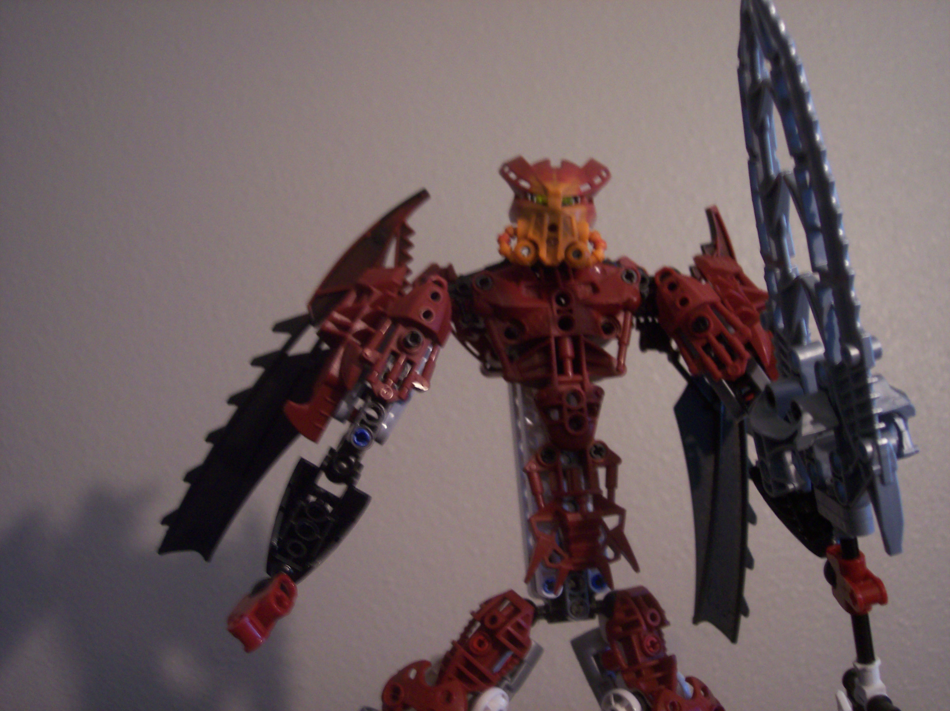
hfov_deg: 49.0
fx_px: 1042
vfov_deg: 37.7
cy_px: 356
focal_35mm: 38
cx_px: 475
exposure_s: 1/8
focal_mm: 8
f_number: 2.8
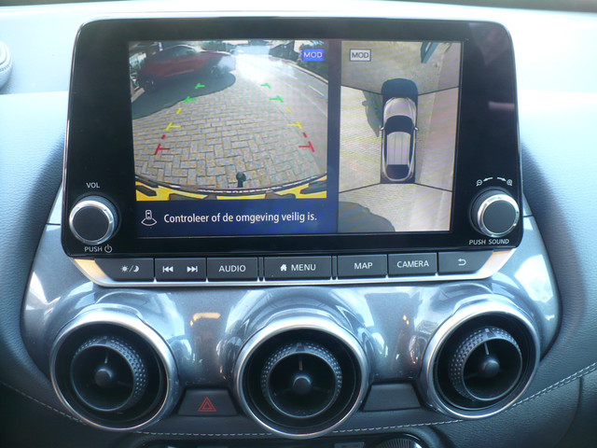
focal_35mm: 37
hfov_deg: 50.1
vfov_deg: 38.7
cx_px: 298
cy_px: 224
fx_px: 638
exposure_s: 1/30
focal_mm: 6.1
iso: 125
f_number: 2.8
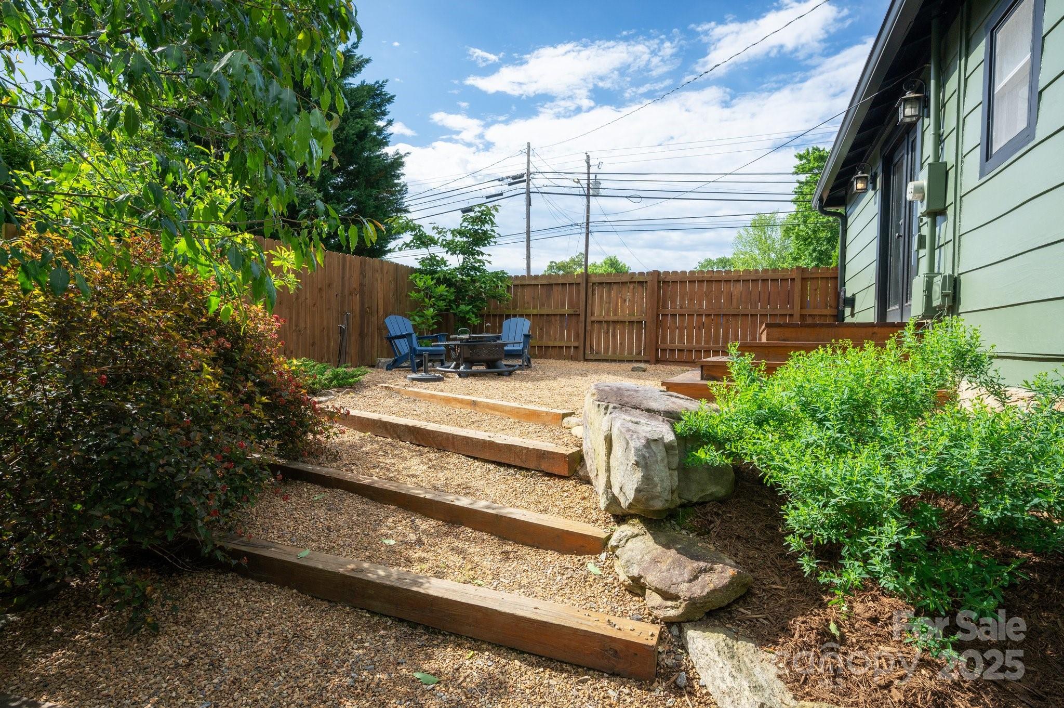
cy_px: 354
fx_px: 532
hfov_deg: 90.0
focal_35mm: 18
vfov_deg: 67.3
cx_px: 532
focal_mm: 18
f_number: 8
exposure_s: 1/800
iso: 250
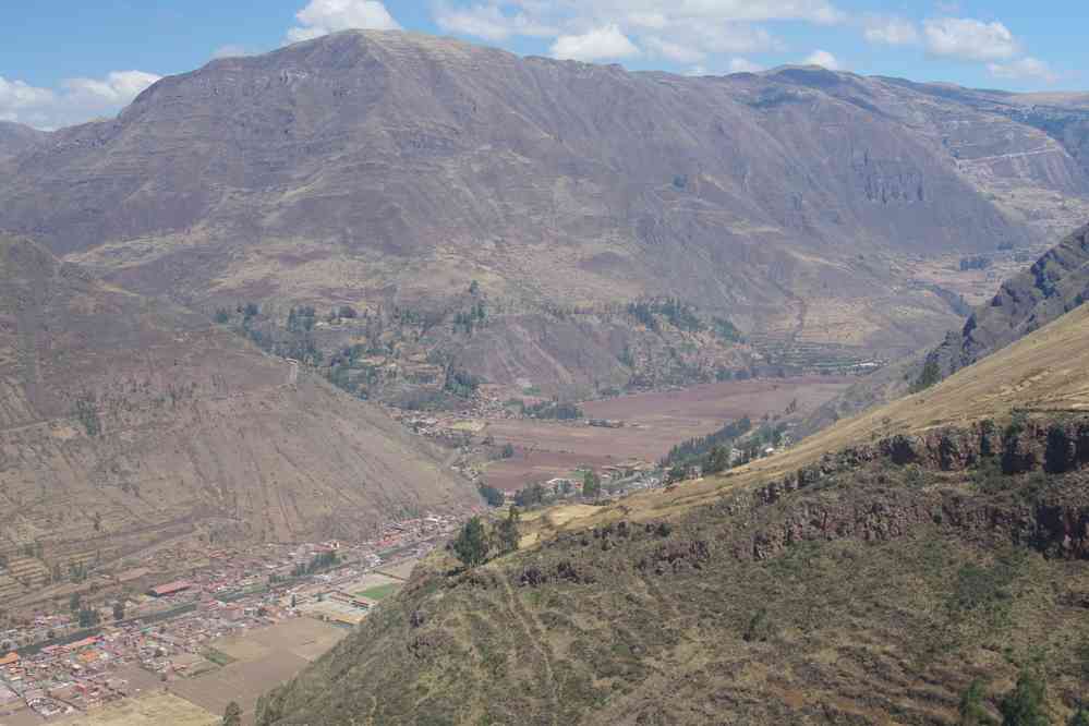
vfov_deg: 28.9
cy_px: 363
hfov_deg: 42.3
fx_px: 1407
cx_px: 544
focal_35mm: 46
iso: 200
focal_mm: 31
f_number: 11
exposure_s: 1/100
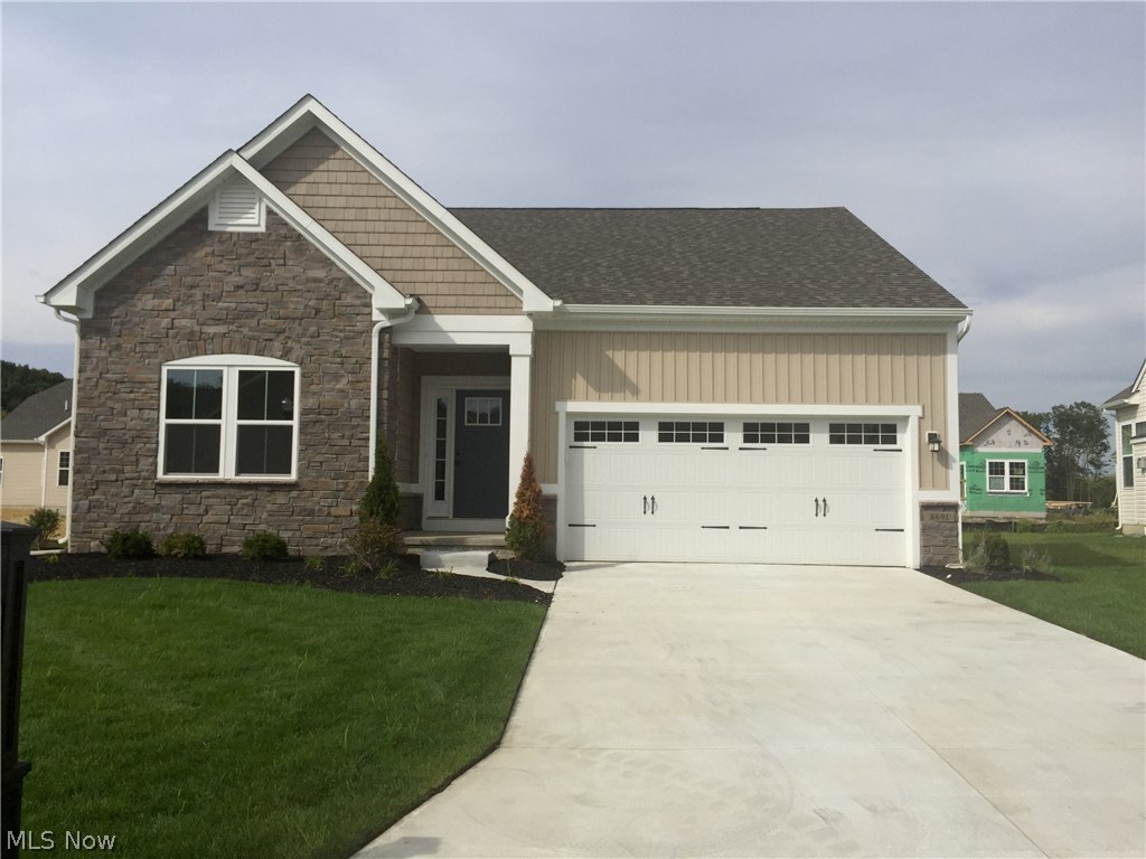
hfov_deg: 61.7
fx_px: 960
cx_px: 573
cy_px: 430
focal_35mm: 29
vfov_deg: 48.2
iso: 32
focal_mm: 4.15
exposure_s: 1/4405
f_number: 2.2
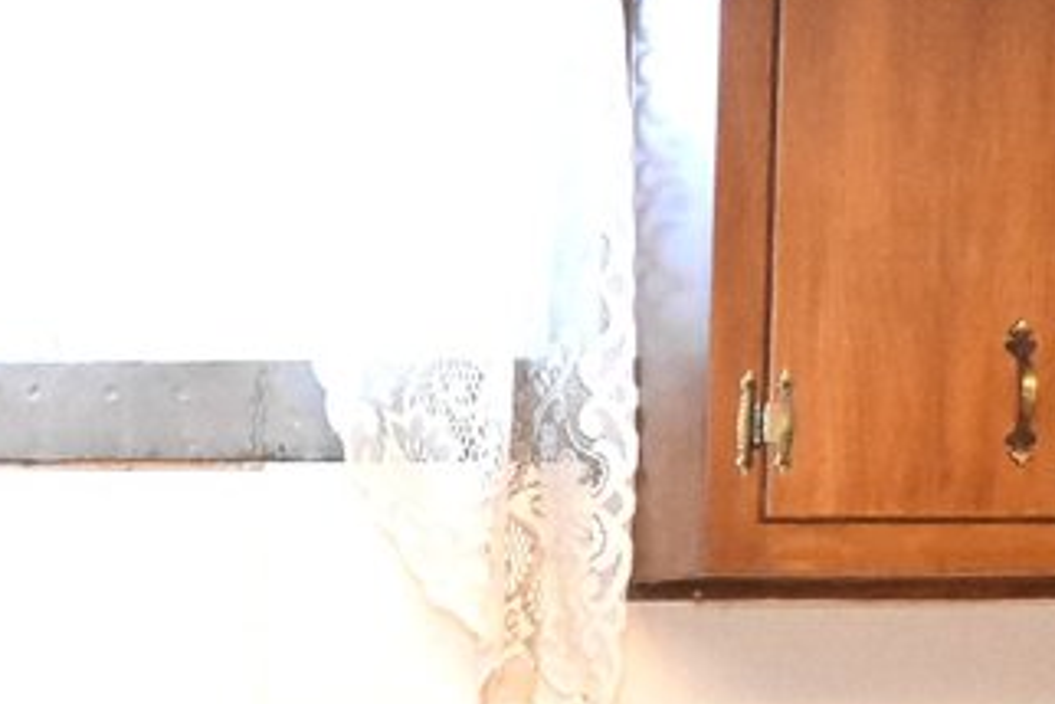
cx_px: -252
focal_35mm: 95
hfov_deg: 20.0
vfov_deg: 14.0
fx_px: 2785
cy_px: 866
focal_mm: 12
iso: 6400
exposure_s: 1/60
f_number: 4
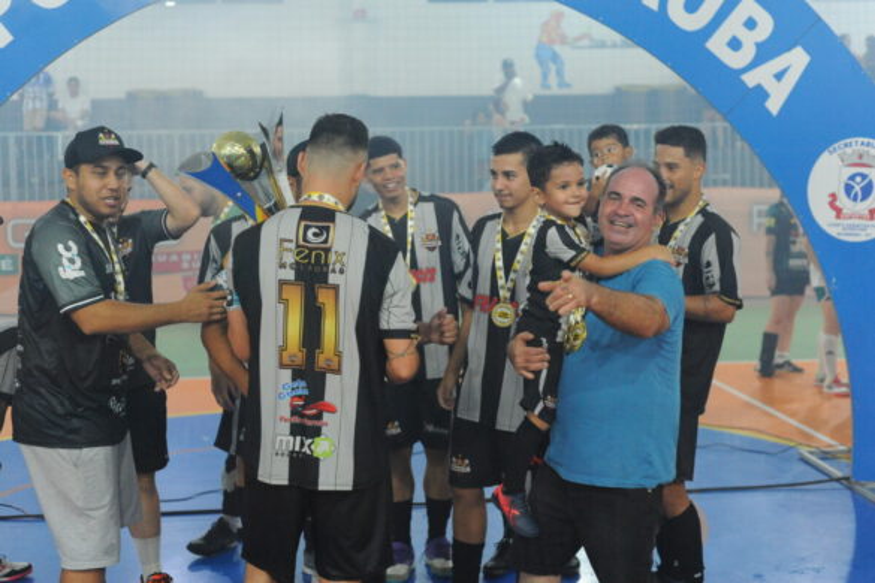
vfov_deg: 27.0
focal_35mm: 50
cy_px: 292
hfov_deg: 39.6
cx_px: 438
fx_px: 1215
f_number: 3.5
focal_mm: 50
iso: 5000
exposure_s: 1/400
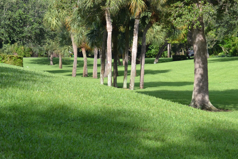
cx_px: 129
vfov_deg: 9.8
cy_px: 56
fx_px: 924
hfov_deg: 14.7
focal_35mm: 140
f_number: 6.3
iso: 100
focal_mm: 55
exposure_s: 1/160
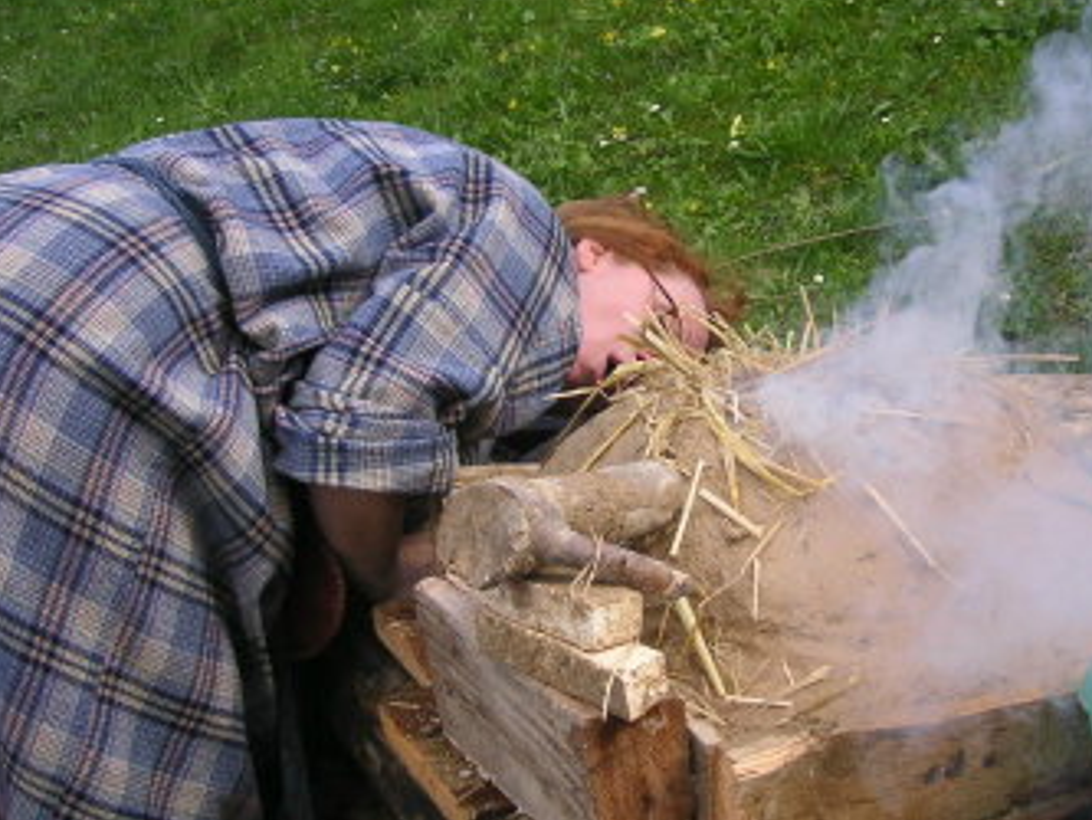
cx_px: 712
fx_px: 1893
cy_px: 408
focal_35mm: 60
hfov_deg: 32.0
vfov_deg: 24.4
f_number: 2.8
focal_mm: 6.1
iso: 50
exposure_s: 1/350
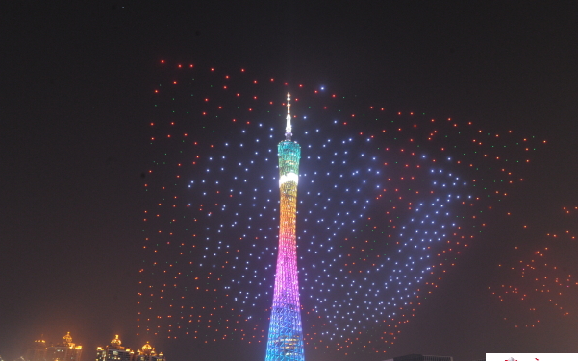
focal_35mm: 26
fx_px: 410
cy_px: 183
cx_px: 293
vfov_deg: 47.6
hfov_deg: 70.4
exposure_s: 1/2.5
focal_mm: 24
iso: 3200
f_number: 9
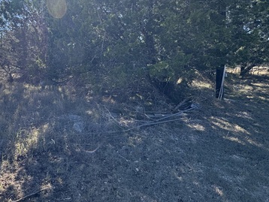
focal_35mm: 25
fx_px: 194
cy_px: 68
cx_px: 72
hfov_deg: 65.7
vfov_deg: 53.9
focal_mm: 2.22
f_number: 2.2
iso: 40
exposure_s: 1/727
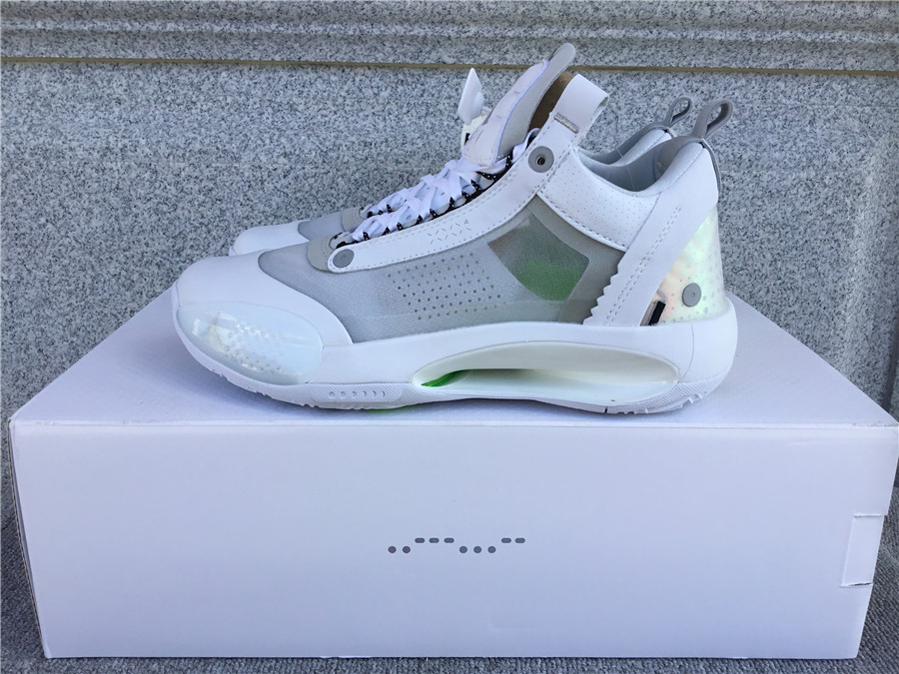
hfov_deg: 58.4
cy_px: 337
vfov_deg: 45.4
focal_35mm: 31
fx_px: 805
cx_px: 450
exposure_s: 1/422
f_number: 2.4
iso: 25
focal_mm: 3.3
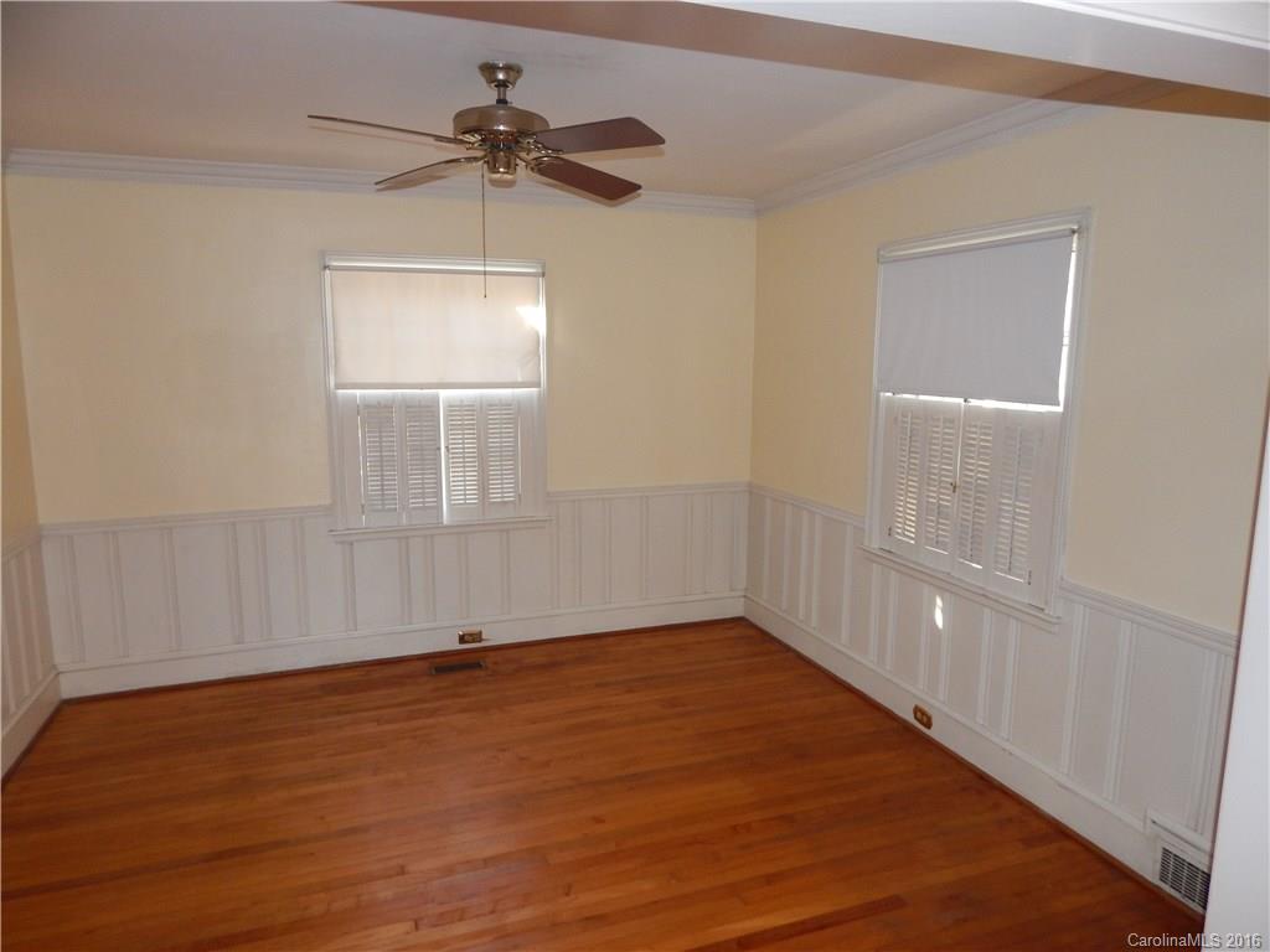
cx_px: 635
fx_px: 807
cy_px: 476
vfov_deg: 61.1
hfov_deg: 76.4
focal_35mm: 22
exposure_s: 1/30
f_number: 3
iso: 200
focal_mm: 4
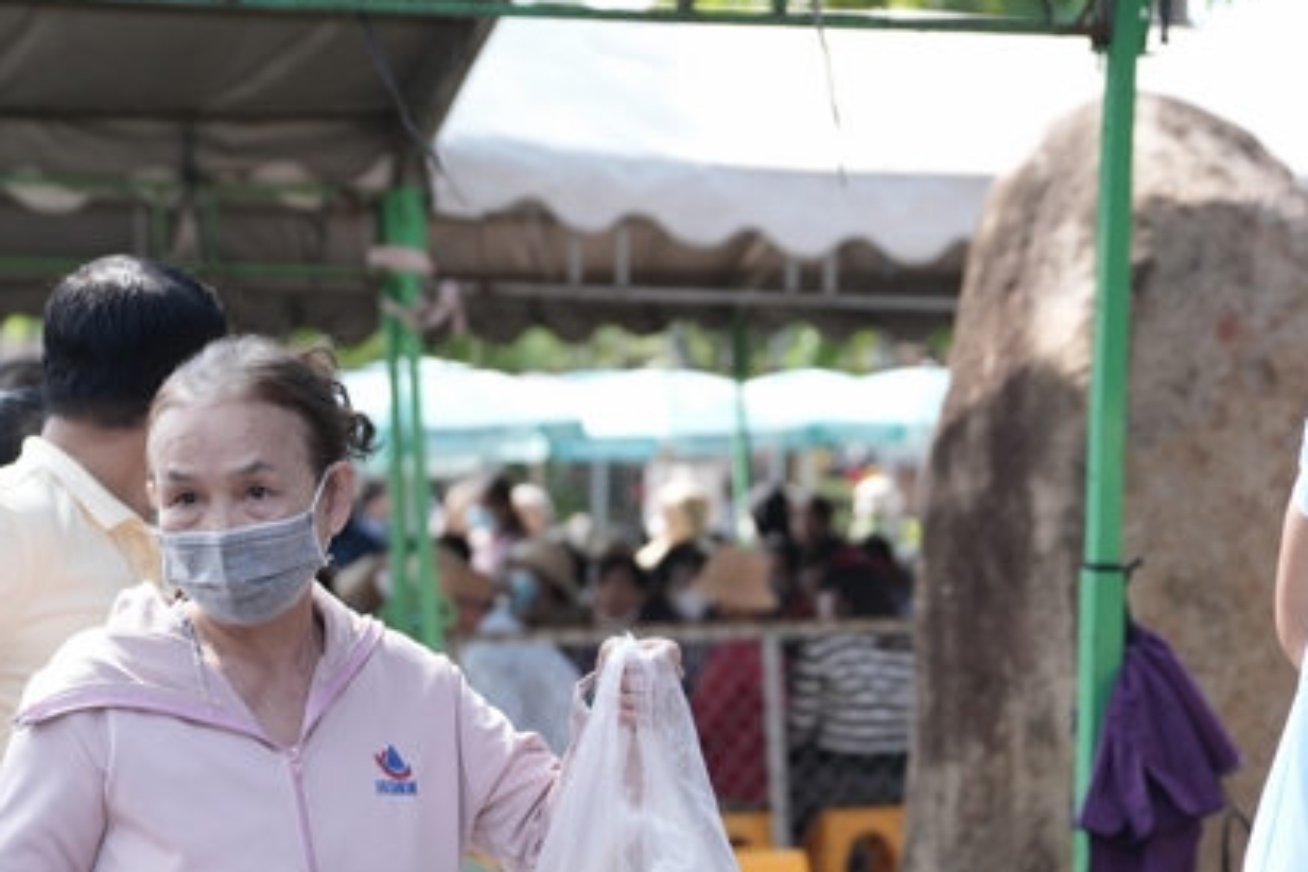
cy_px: 667
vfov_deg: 15.6
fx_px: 3161
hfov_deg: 23.4
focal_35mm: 87
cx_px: 617
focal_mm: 55
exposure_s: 1/2000
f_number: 2.8
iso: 800
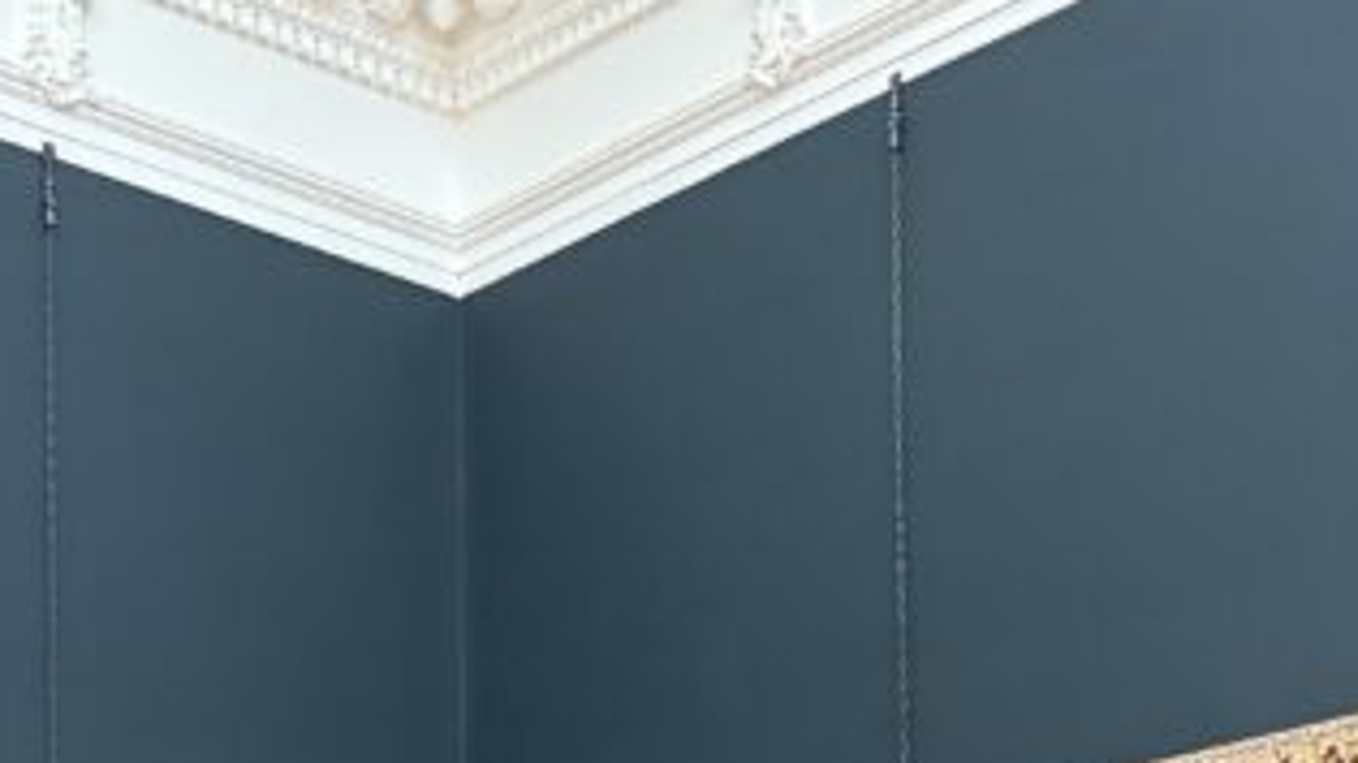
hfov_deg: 25.0
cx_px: 681
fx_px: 3060
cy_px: 1138
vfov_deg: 13.4
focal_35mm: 85
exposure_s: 1/41
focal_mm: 6.76
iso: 500
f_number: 1.78
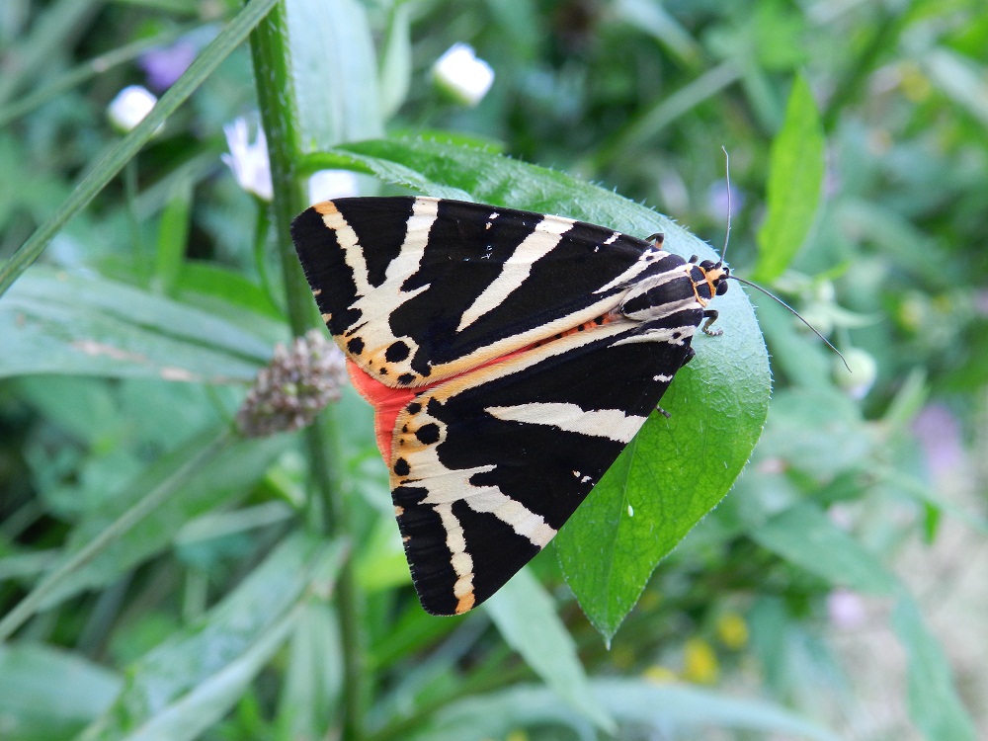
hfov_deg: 28.6
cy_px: 370
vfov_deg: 21.6
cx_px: 494
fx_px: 1941
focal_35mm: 68
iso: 220
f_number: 4.7
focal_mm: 12.1
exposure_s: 1/30
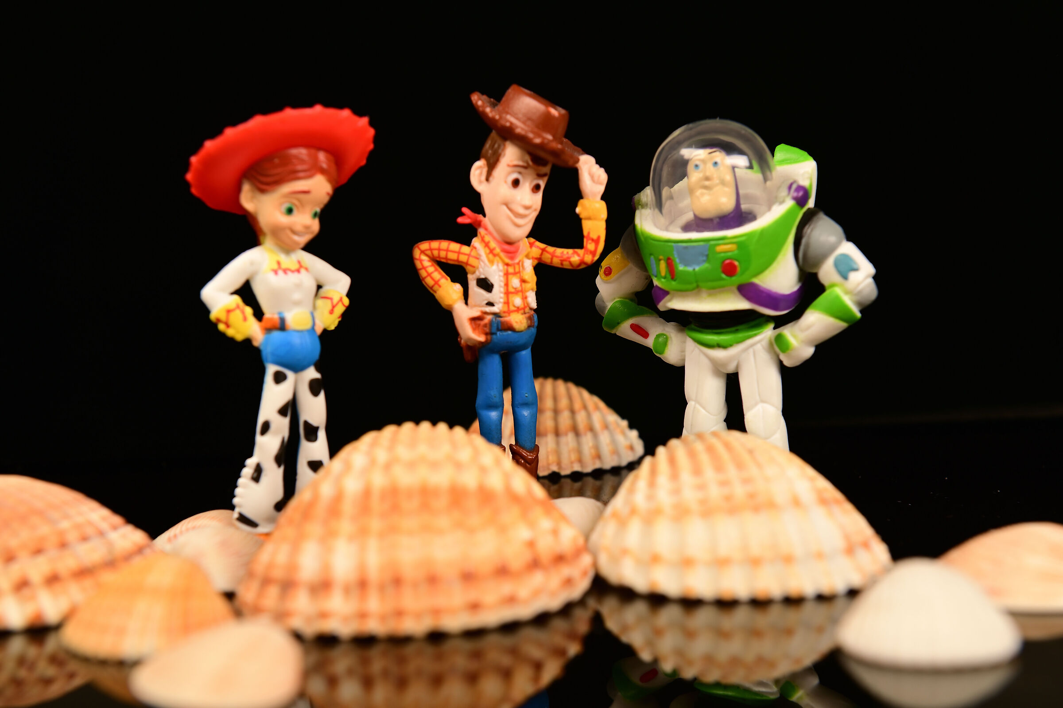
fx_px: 2066
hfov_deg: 28.9
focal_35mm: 70
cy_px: 354
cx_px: 532
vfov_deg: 19.4
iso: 100
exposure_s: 1/10
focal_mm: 70
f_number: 9
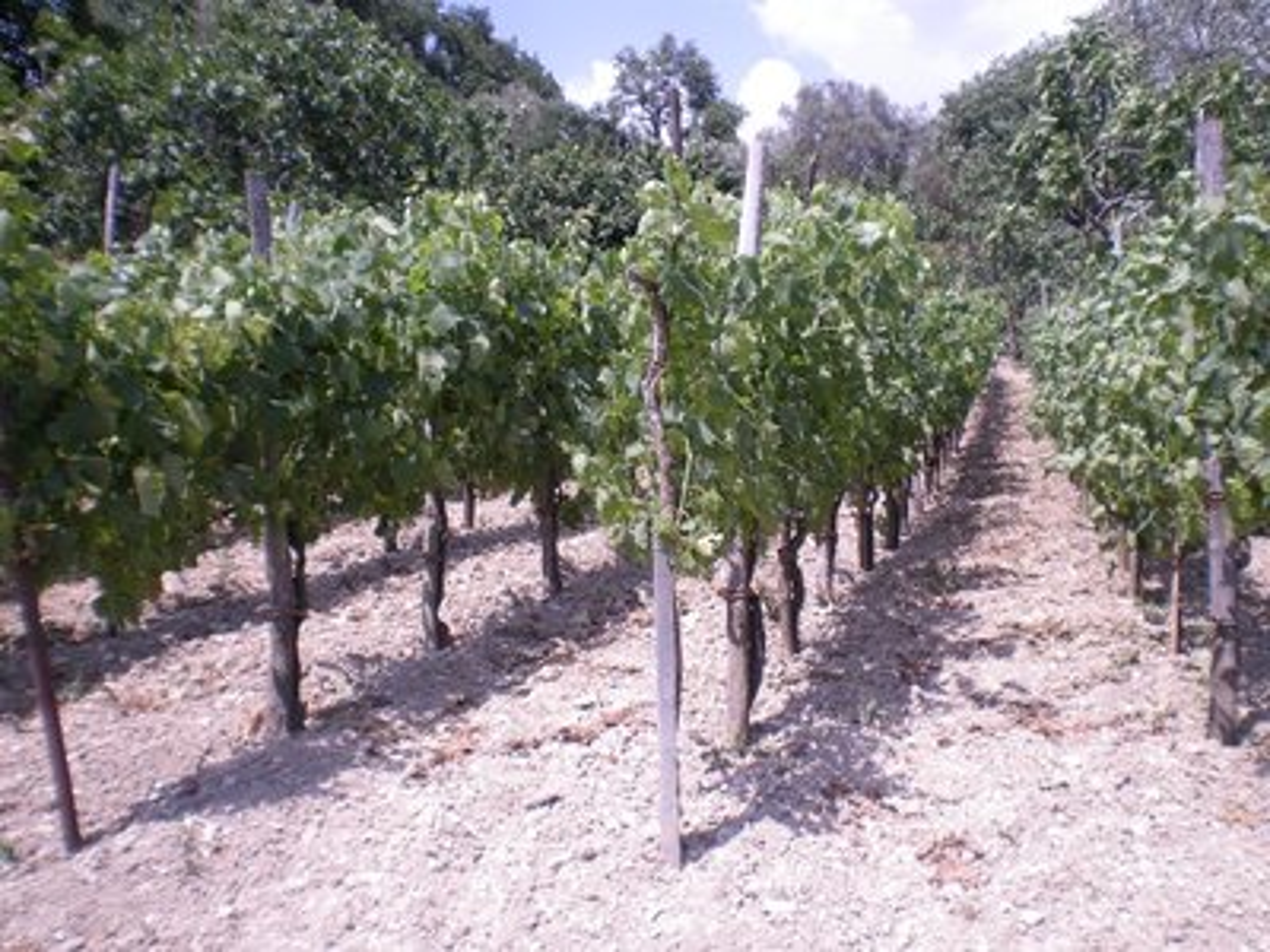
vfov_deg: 37.7
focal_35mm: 38
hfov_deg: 49.0
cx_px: 635
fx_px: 1394
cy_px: 476
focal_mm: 6.3
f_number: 4.6
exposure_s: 1/396
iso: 64
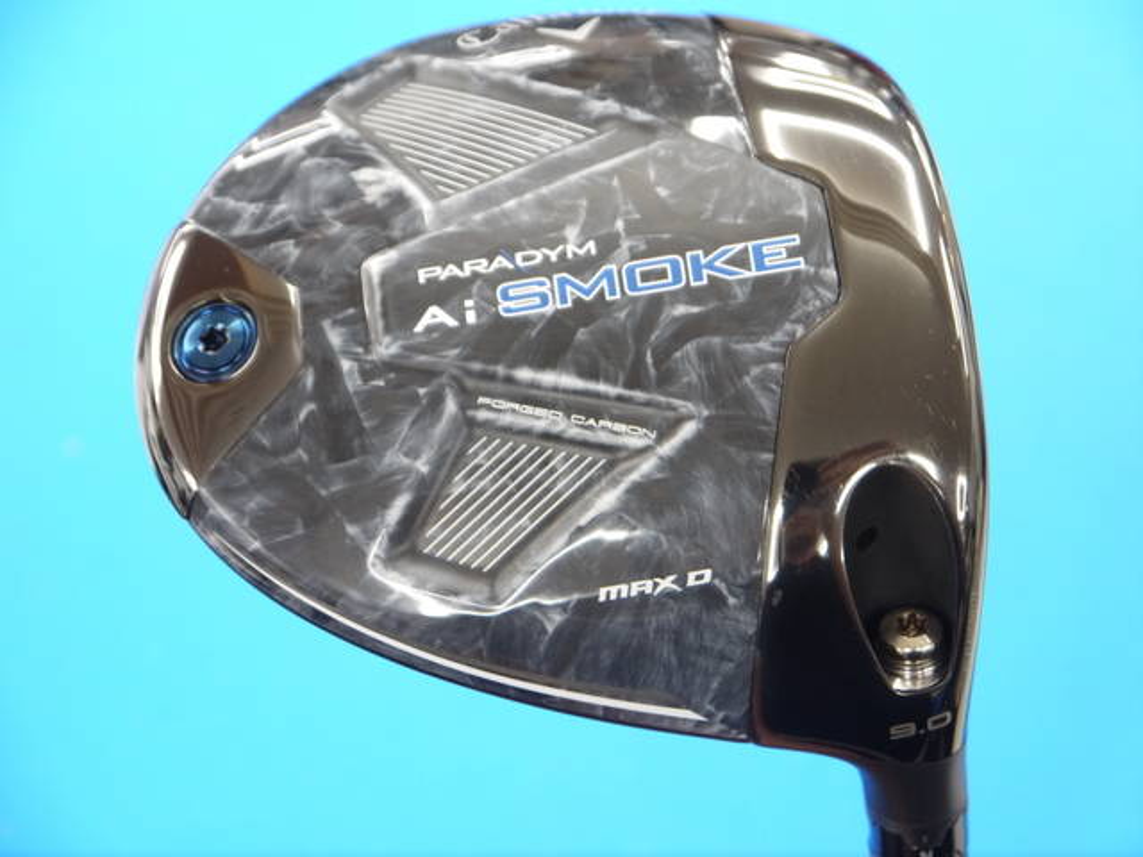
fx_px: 2774
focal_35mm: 84
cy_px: 428
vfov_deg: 17.6
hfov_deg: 23.3
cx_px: 572
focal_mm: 42
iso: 800
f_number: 5.6
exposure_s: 1/60
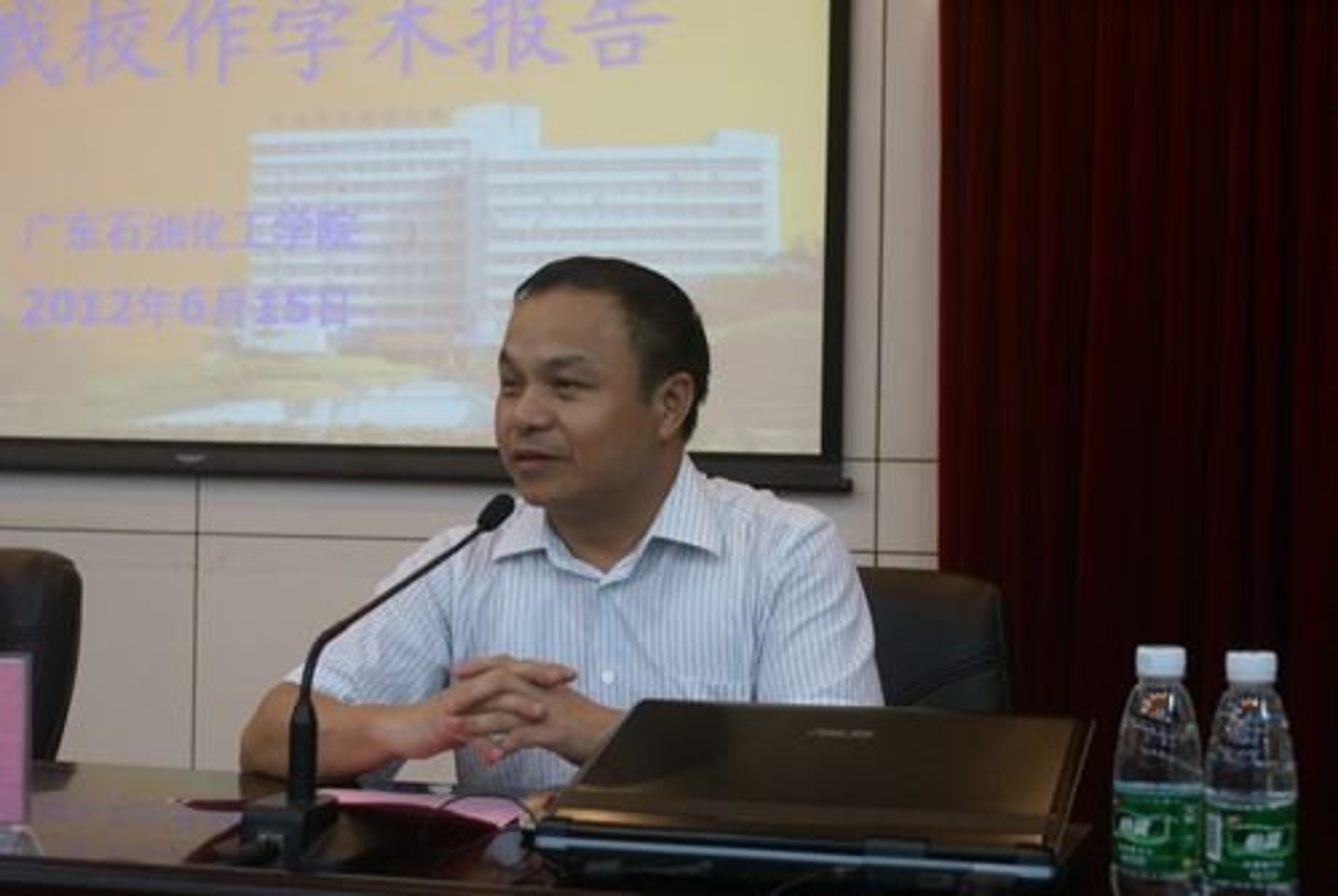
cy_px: 448
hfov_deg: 33.4
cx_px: 669
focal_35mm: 60
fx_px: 2233
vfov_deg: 22.7
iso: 400
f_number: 5.6
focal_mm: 40
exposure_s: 1/15
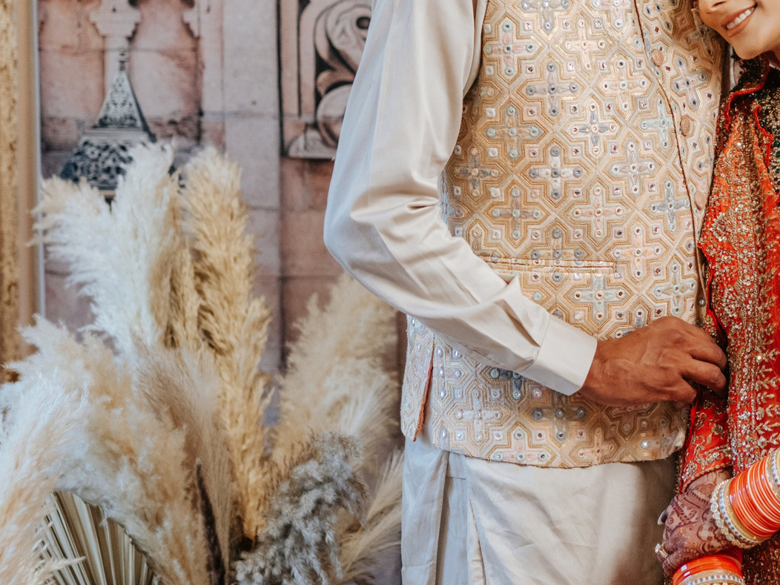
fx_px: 2636
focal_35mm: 117
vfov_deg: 12.6
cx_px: 731
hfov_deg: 16.6
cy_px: 106
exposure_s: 1/160
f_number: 2.2
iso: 1250
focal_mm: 50
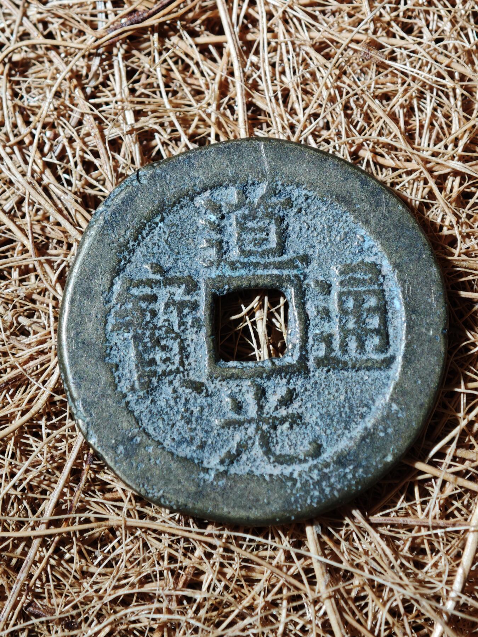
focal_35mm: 91
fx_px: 1675
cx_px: 239
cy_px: 318
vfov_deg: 21.5
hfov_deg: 16.2
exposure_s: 1/97.1
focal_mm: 9
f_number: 2
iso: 200
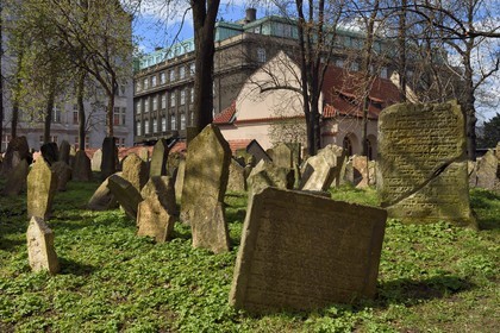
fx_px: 528
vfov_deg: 35.1
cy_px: 166
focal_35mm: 38
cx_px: 250
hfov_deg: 50.7
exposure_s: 1/160
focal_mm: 38
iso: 400
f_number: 20
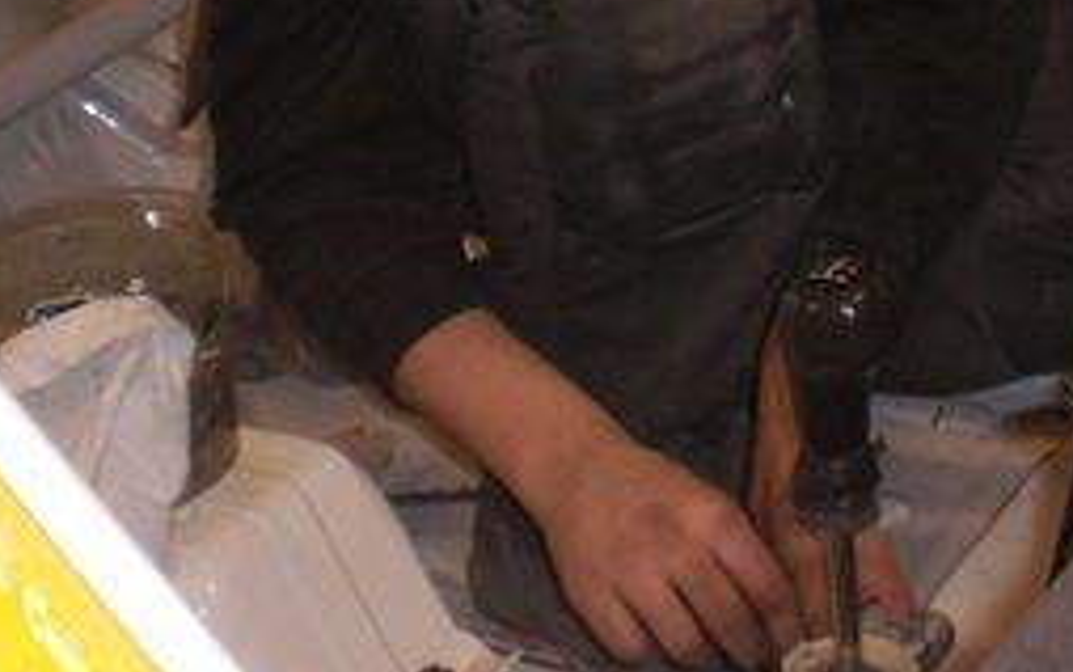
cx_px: 794
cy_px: -101
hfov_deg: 21.5
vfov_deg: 13.3
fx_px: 2809
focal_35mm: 96
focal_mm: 6.3
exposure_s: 1/60
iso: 200
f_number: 3.1
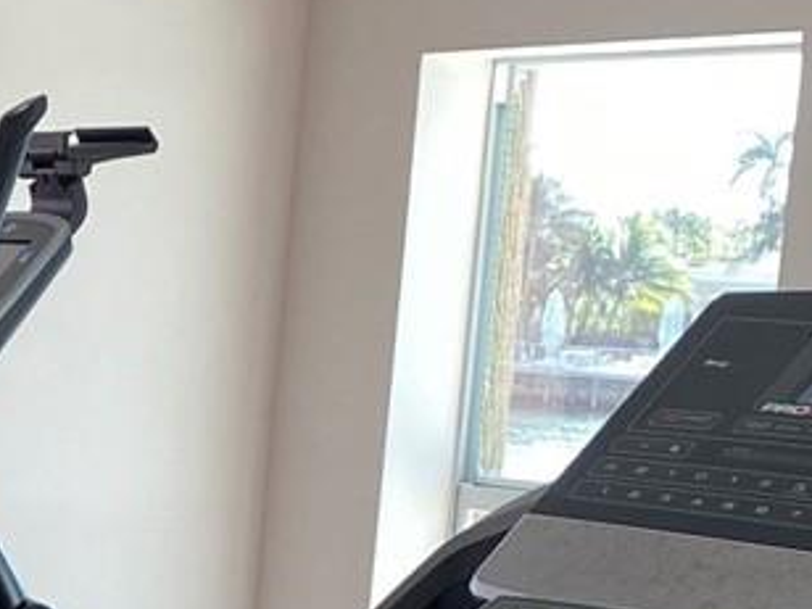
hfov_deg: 14.0
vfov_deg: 10.5
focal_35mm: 135
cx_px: -237
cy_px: 954
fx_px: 3167
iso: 32
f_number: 1.8
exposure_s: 1/120
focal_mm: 4.25
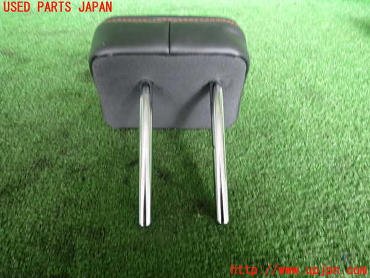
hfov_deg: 69.4
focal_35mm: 25
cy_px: 139
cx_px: 185
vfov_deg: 54.9
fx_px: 267
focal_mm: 4.5
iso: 200
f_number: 2
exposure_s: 1/30
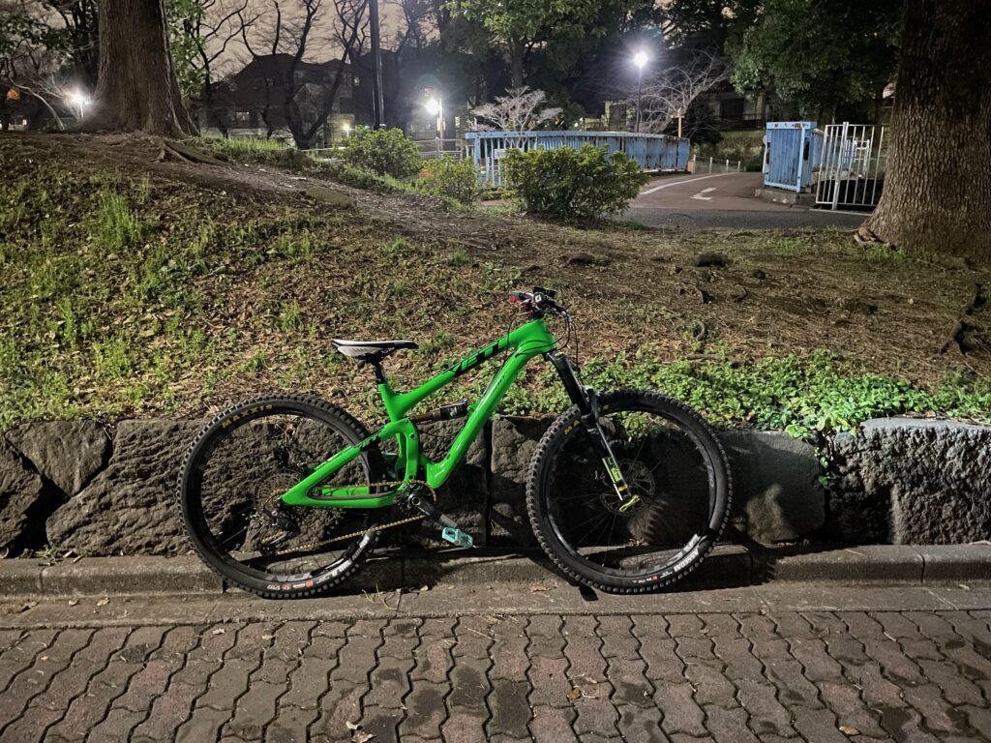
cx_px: 496
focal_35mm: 26
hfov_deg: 67.3
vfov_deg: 53.1
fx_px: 744
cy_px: 372
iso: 1000
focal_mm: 4.2
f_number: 1.6
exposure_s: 1/4
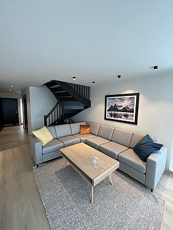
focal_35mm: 13
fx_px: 87
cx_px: 86
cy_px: 115
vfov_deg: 106.2
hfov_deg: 89.9
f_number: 1.8
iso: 160
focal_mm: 1.57
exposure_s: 1/100
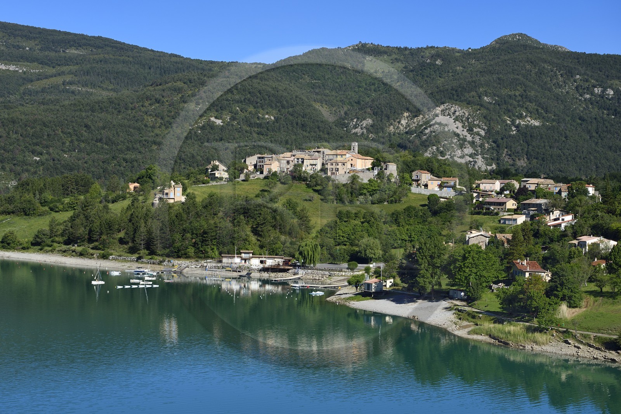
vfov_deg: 20.9
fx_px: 1121
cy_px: 207
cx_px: 310
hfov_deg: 31.0
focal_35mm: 65
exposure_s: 1/400
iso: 200
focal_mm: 65
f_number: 10
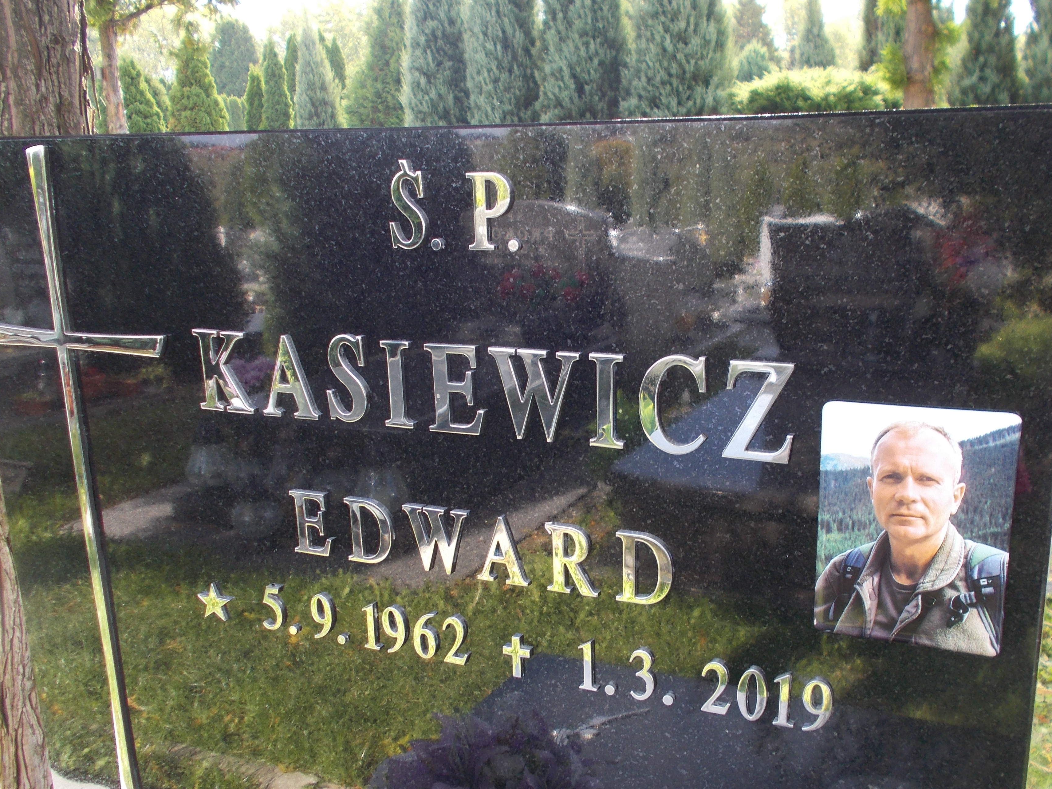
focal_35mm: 35
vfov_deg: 40.5
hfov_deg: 52.5
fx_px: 1064
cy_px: 479
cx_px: 596
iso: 80
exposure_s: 1/60
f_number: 3.2
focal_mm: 4.6
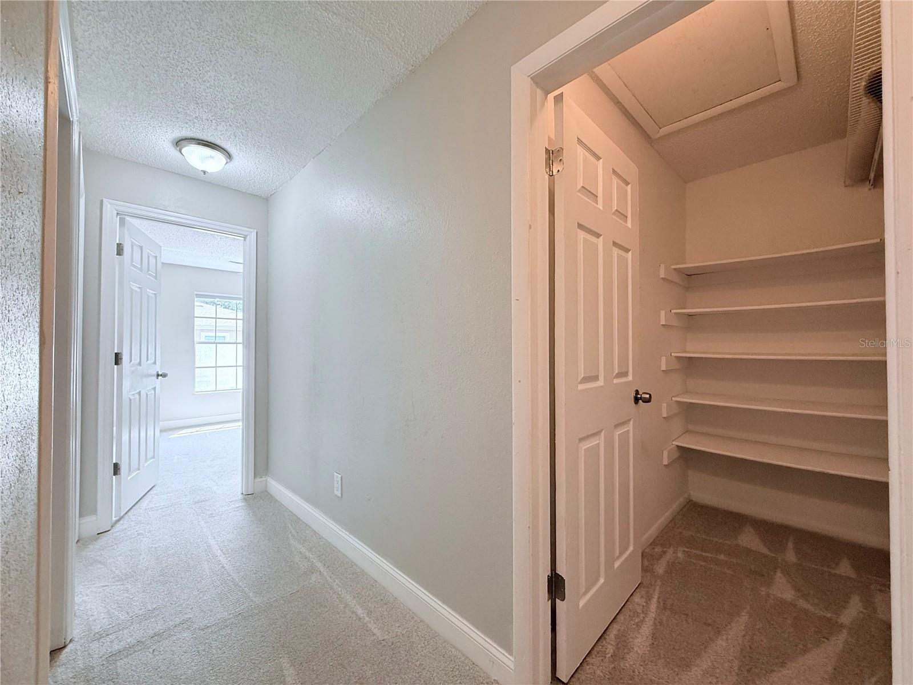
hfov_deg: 102.1
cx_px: 456
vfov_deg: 85.7
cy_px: 342
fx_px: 369
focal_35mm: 14
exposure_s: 1/120
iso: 160
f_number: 2.2
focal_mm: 2.22
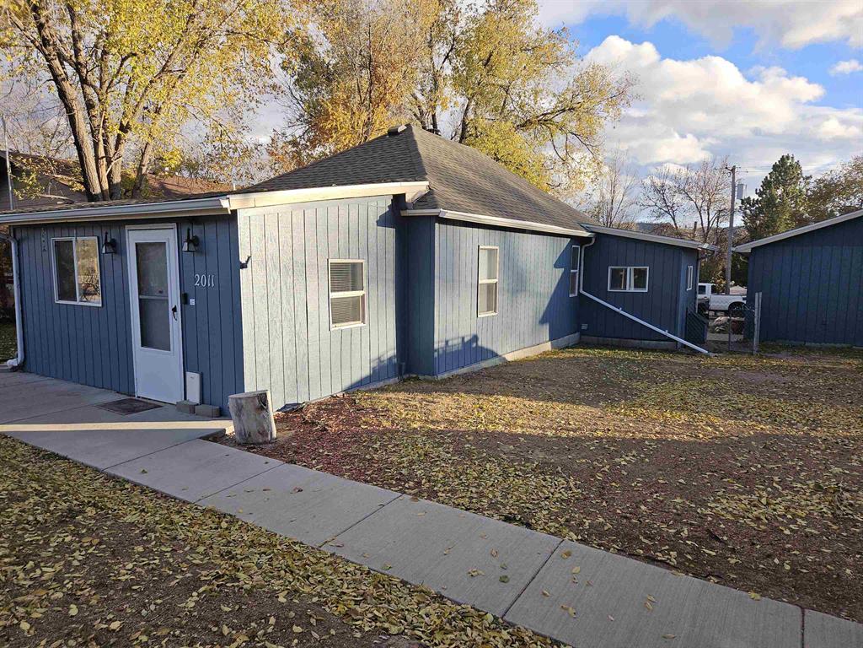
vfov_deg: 58.9
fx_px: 573
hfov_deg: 73.9
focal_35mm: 23
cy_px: 324
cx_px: 432
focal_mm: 5.4
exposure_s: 1/556
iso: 25
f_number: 1.8
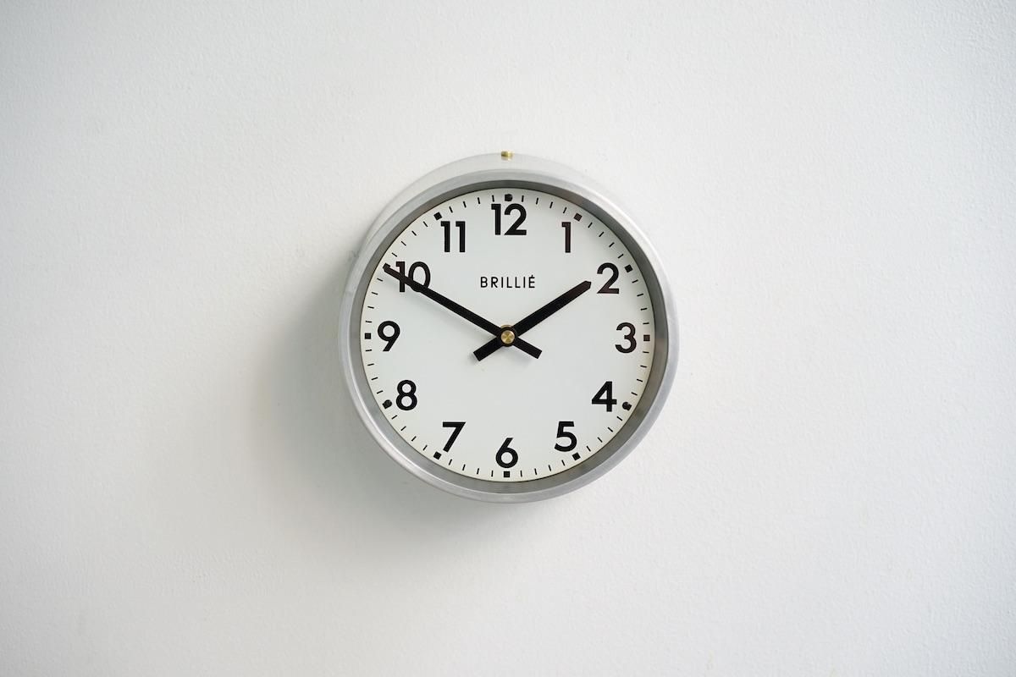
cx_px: 508
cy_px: 338
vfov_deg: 24.6
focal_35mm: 55
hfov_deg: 36.2
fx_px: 1552
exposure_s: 1/125
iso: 800
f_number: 4
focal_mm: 55
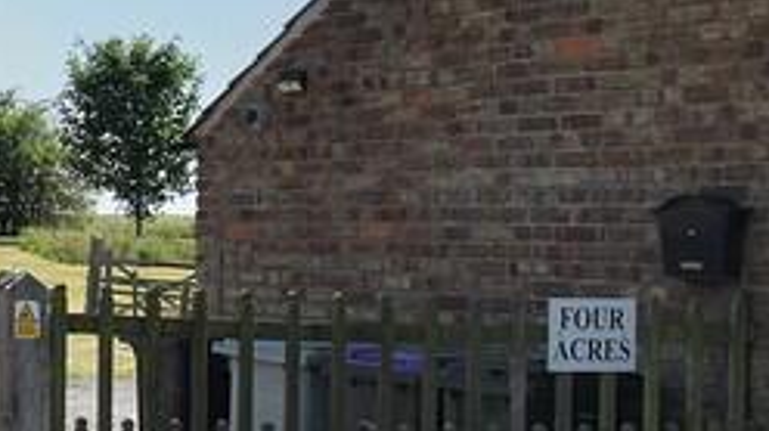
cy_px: 206
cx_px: -809
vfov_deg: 13.3
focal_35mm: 91
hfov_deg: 16.8
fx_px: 1854
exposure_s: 1/250
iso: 100
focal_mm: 14
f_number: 8
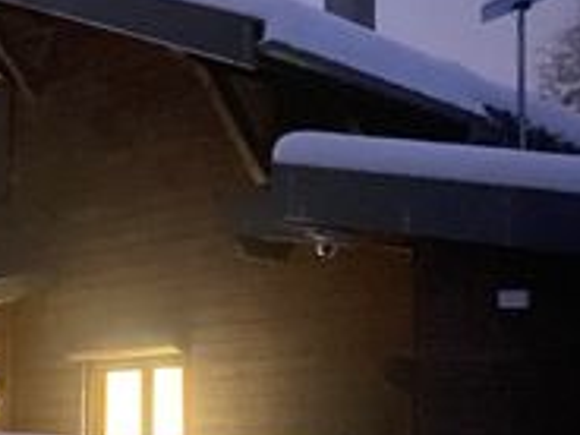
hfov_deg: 21.1
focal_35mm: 85
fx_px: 1424
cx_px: -158
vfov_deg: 17.3
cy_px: 322
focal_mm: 4.25
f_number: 1.8
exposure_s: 1/2
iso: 1600
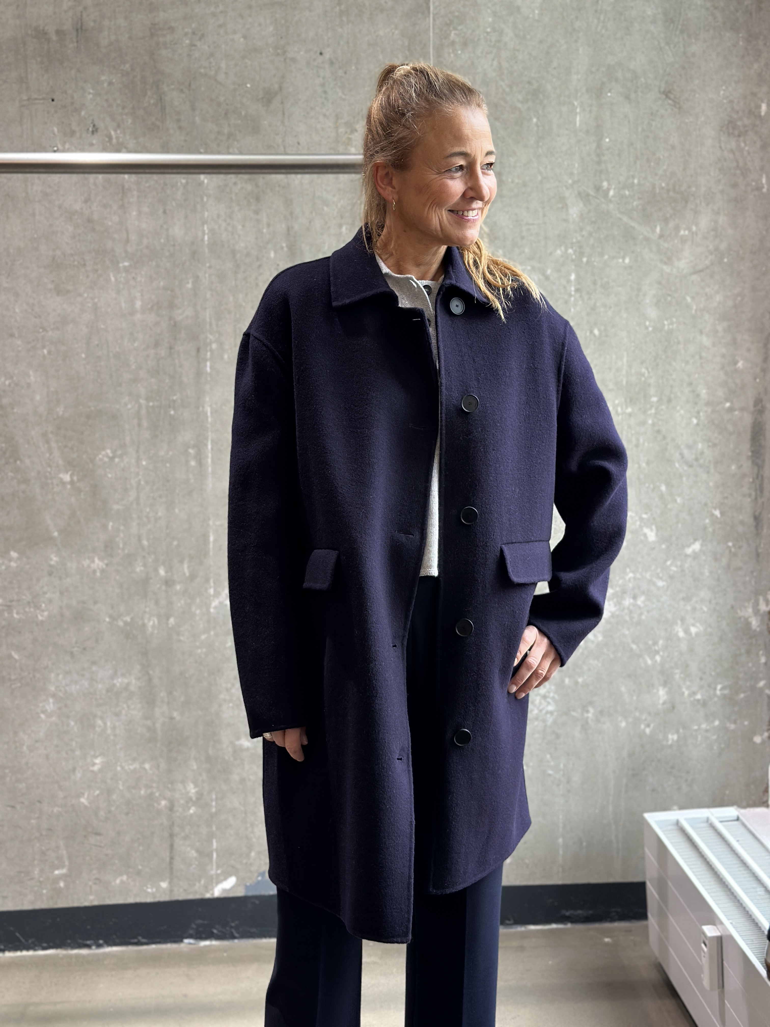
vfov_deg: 39.7
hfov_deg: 30.3
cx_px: 385
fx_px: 1424
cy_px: 514
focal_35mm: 48
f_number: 1.78
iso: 125
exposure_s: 1/121
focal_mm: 6.86
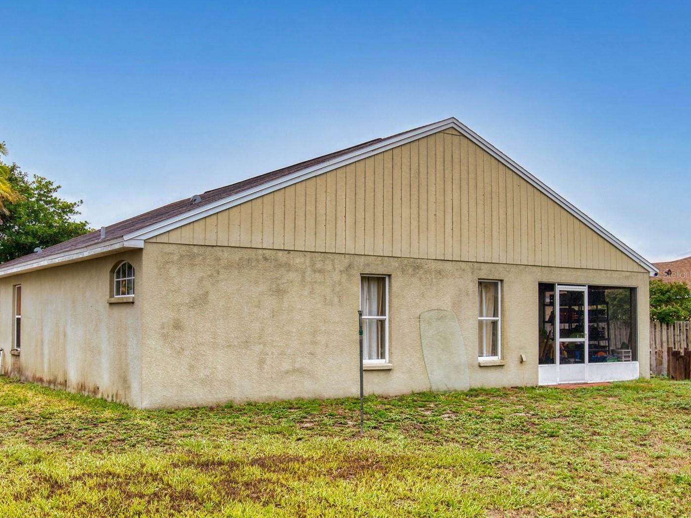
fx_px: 818
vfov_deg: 35.1
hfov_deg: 45.7
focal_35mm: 41
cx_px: 316
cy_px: 274
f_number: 8
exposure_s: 1/500
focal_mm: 18
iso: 200
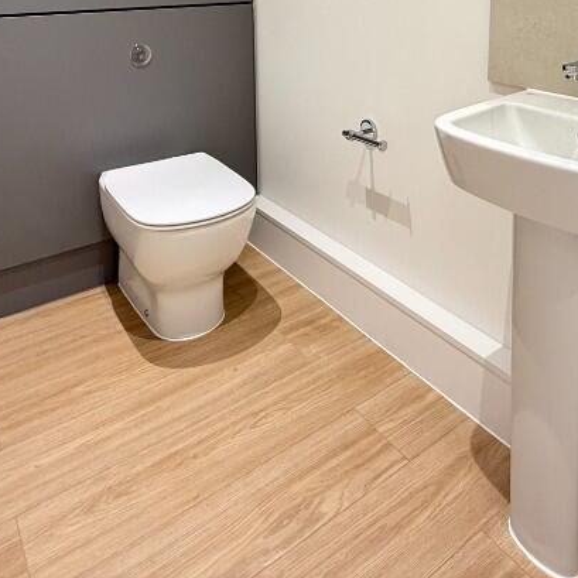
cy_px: 38
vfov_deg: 46.4
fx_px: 586
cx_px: 342
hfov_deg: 52.2
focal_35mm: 31
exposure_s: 1/50
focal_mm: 2.22
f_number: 2.2
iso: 200
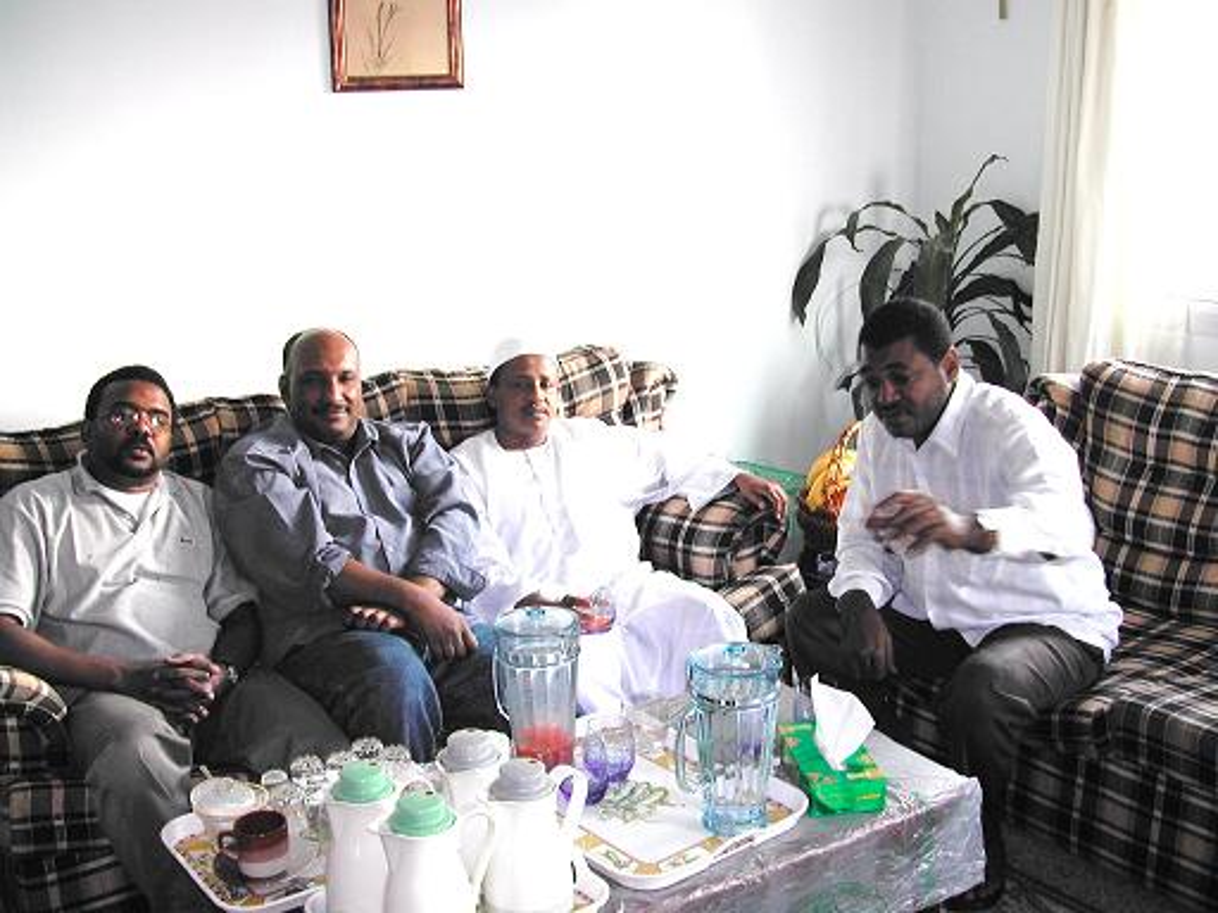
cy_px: 456
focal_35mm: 38
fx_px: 1337
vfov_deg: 37.7
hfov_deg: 49.0
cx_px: 609
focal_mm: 8
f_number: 2.8
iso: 100
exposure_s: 1/30
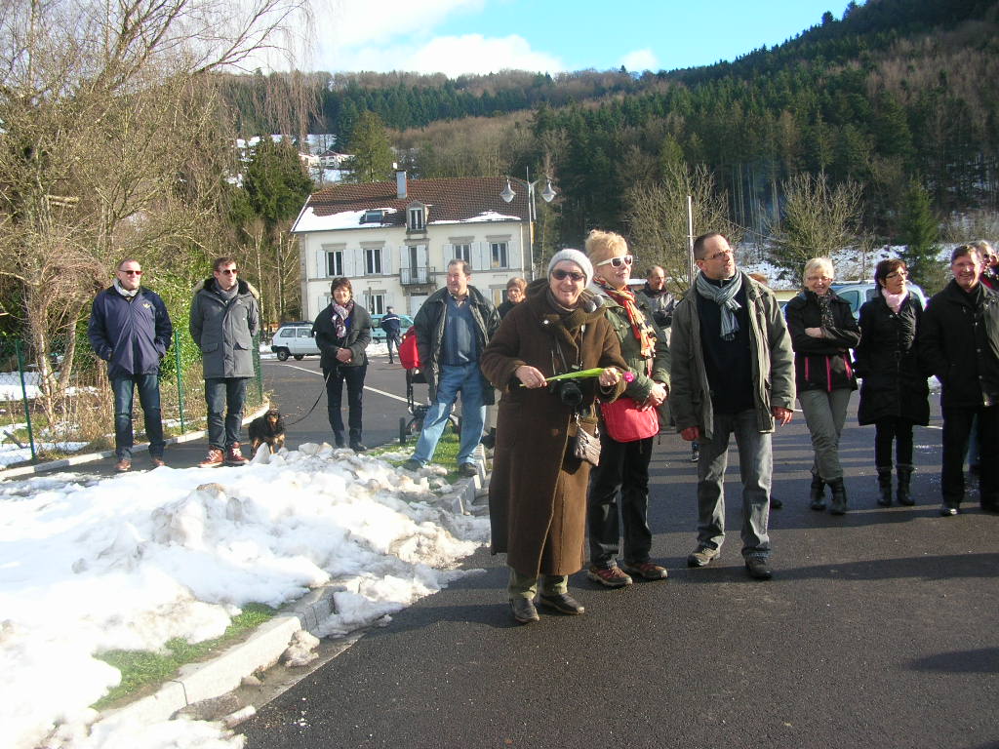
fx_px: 1010
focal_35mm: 35
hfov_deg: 52.6
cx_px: 500
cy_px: 374
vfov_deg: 40.7
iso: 50
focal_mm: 5.8
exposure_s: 1/386
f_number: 2.8
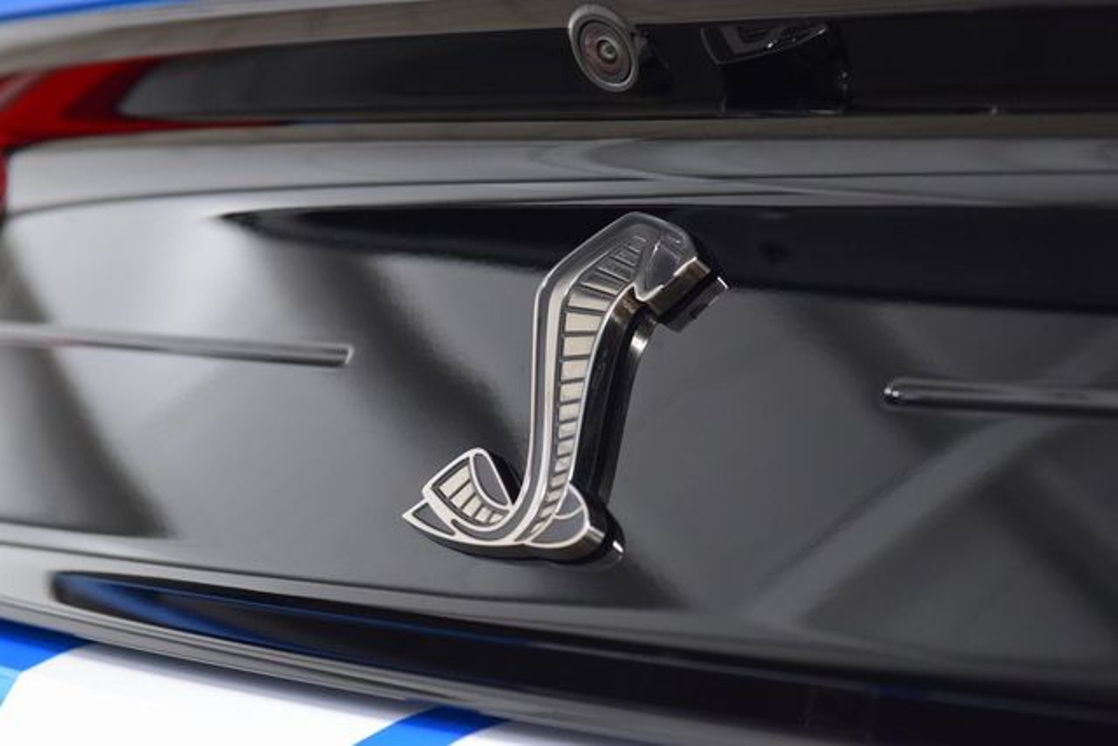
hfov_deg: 19.5
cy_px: 373
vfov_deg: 13.0
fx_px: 3261
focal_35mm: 105
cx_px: 559
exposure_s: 1/30
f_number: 4
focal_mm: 70
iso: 1600
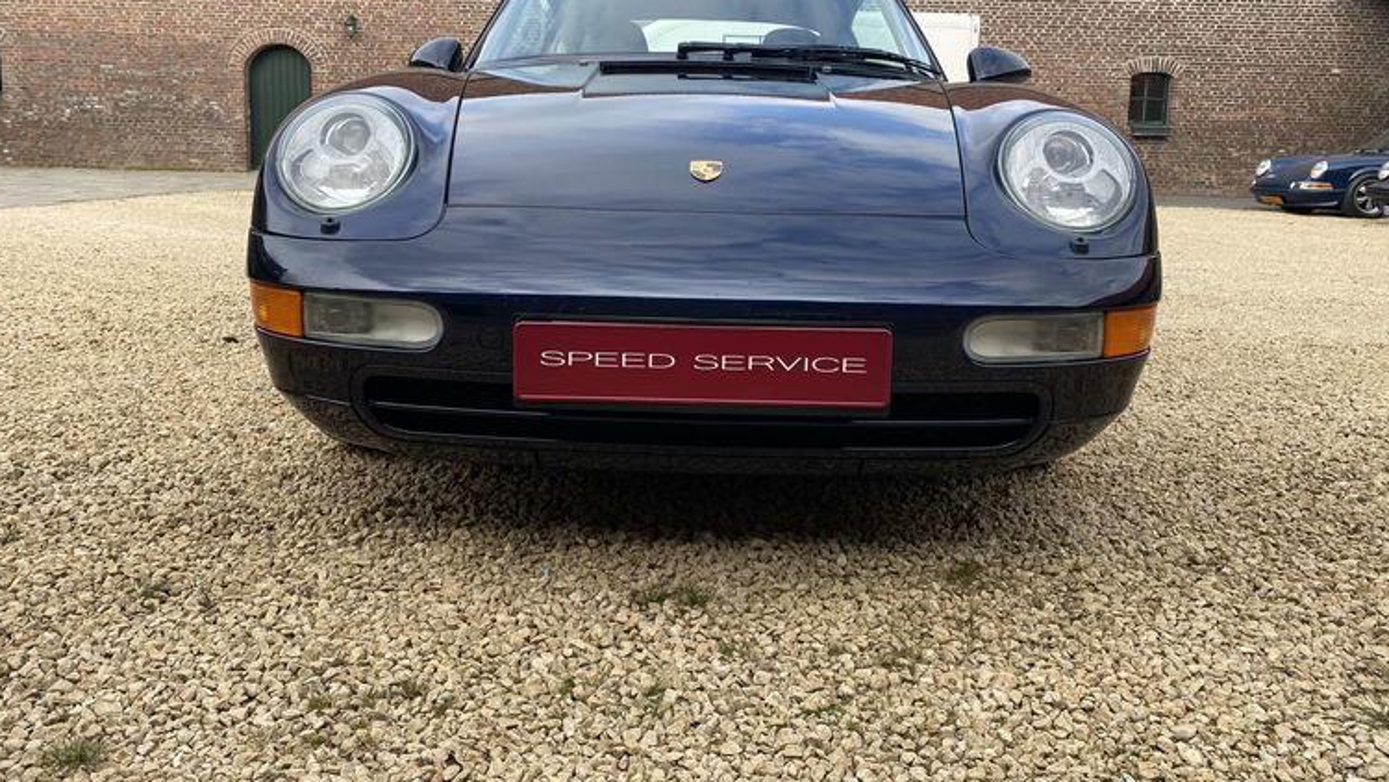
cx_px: 689
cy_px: 308
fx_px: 1068
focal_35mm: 29
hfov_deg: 66.1
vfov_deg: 40.0
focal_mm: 4.25
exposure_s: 1/606
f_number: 1.8
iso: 32
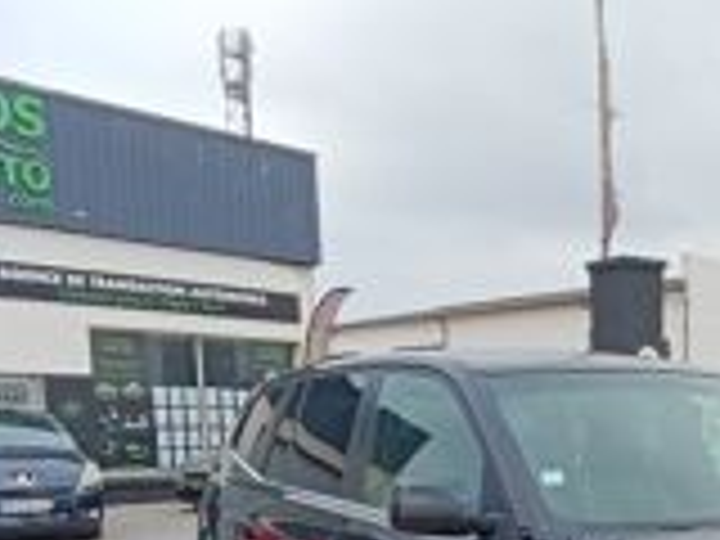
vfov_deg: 27.9
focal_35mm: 48
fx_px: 998
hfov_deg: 37.4
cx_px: 630
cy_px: 580
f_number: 2.2
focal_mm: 1.65
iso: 50
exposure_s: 1/180
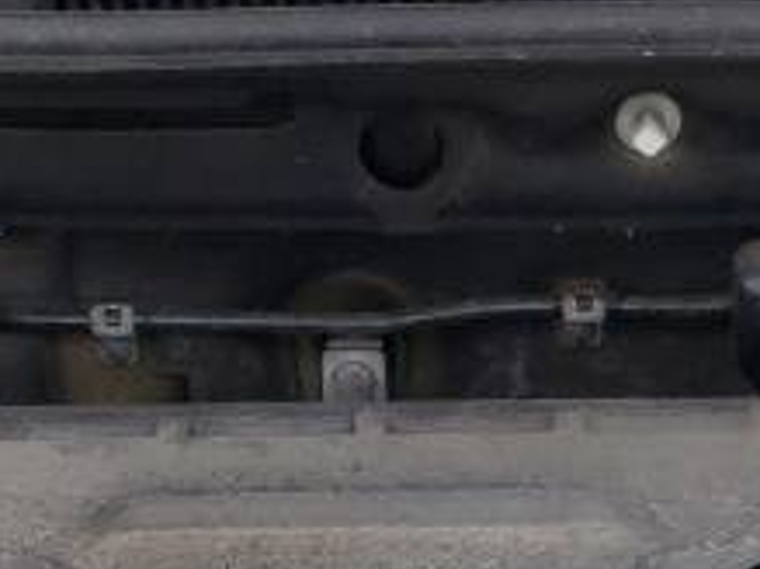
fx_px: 4169
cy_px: 1305
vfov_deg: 7.4
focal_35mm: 190
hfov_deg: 10.4
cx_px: 684
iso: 50
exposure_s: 1/476
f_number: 1.5
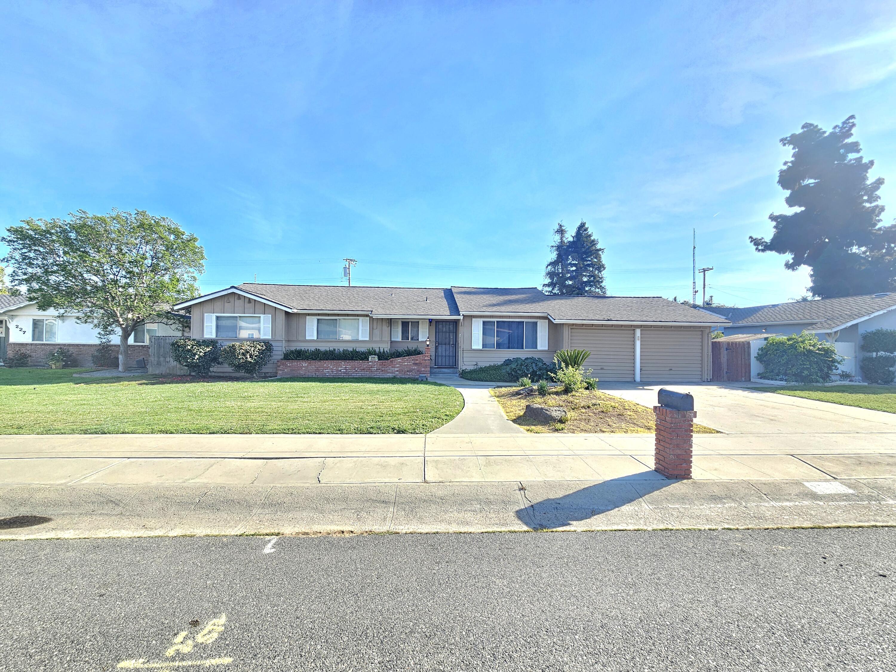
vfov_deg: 89.9
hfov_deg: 106.2
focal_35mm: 13
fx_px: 336
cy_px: 336
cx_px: 448
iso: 50
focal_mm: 2.2
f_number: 2.2
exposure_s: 1/370
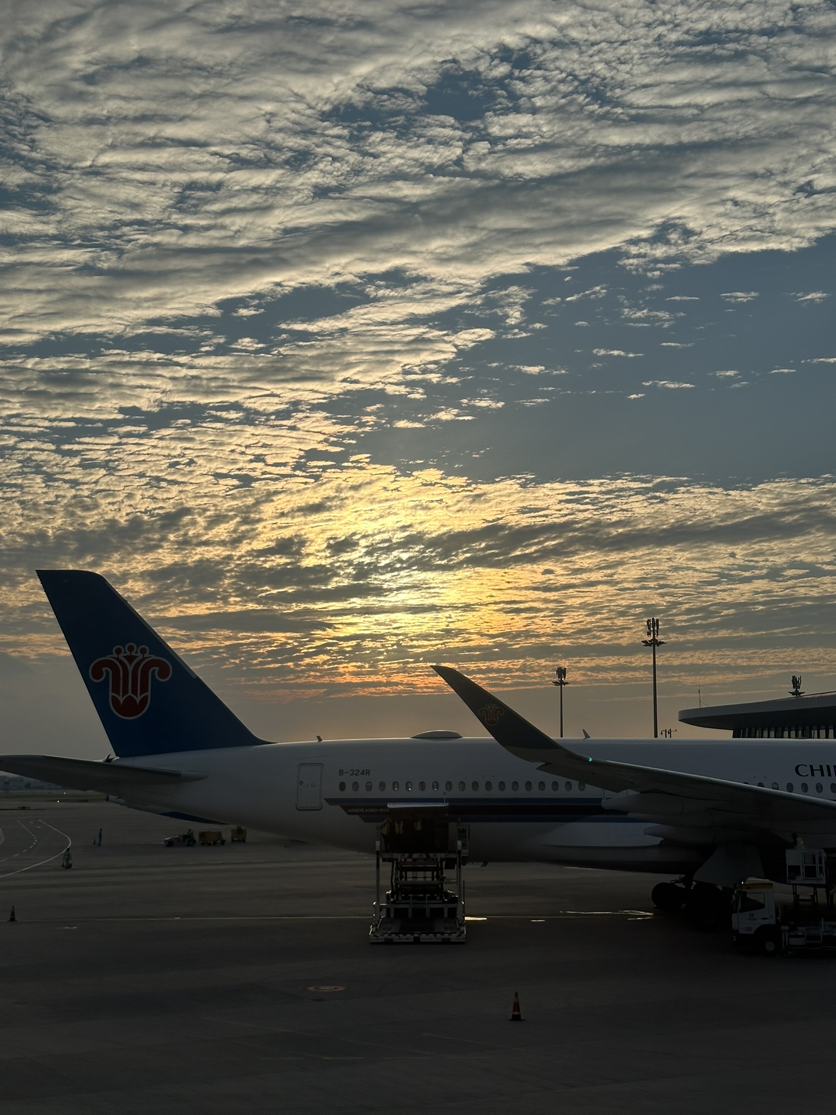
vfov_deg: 39.7
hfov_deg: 30.3
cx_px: 418
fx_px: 1546
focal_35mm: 48
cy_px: 558
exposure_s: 1/8197
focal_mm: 6.86
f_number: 1.78
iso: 64
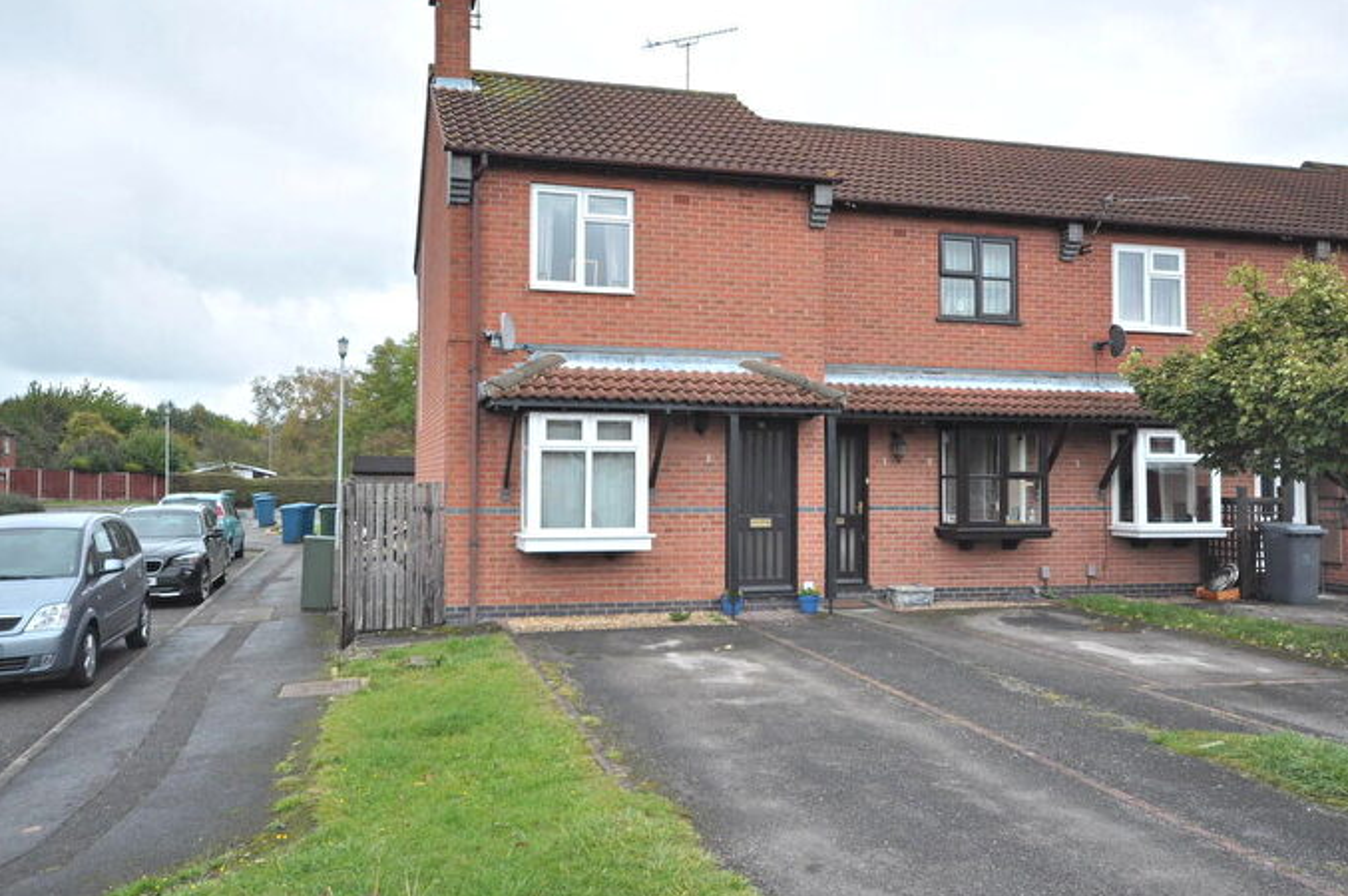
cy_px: 441
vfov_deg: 42.2
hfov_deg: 60.3
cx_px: 663
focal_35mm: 31
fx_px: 1160
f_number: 5.6
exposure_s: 1/125
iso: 200
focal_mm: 20
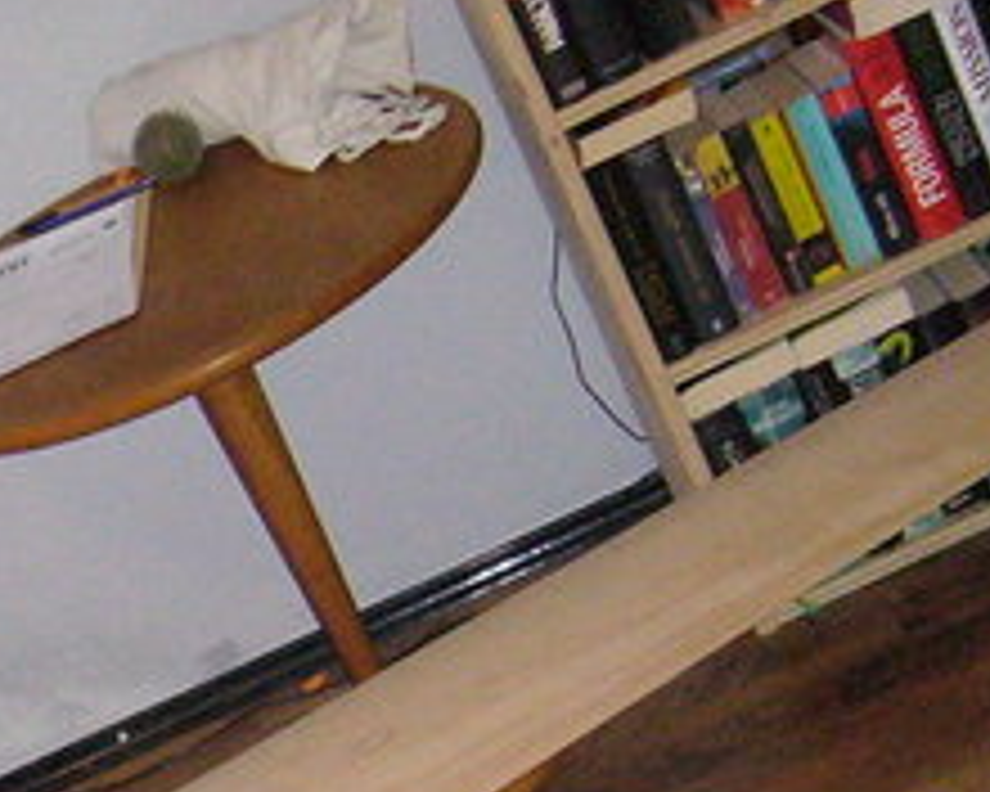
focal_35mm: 124
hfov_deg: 14.9
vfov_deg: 12.2
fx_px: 3633
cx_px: -261
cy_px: 868
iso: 400
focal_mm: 5.8
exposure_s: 1/60
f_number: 2.8
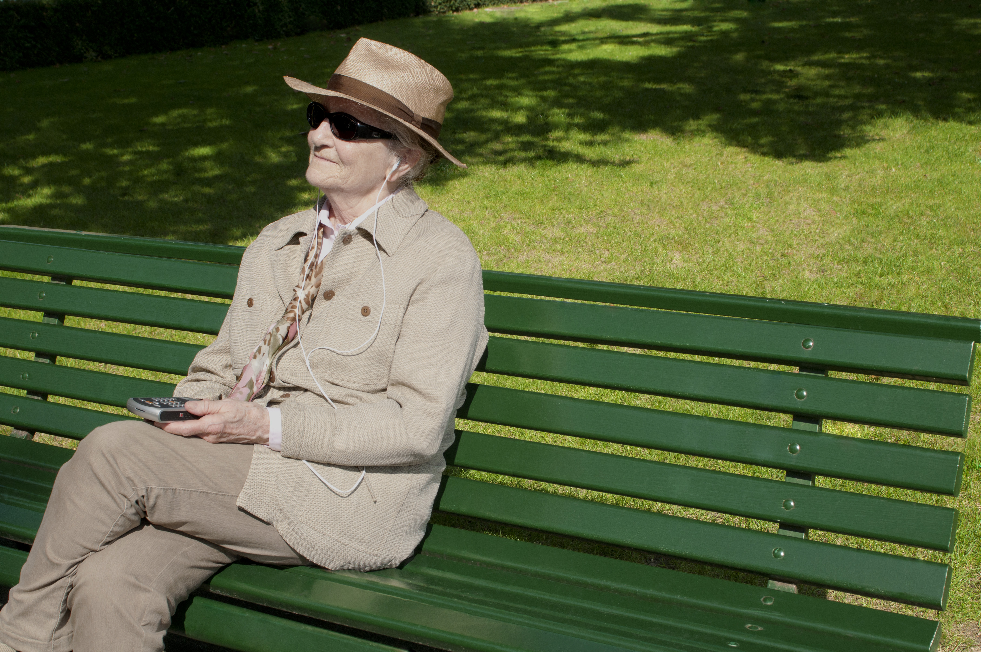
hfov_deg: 38.9
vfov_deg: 26.4
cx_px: 490
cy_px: 326
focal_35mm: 51
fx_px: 1388
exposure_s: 1/400
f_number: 8
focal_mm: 34
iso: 250
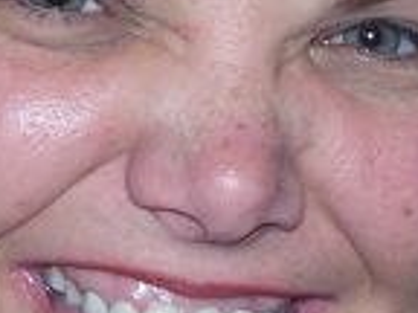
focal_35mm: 194
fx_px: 2343
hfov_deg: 10.2
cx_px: 261
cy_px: 310
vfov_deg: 7.6
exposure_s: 1/60
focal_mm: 6
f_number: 2.8
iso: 80
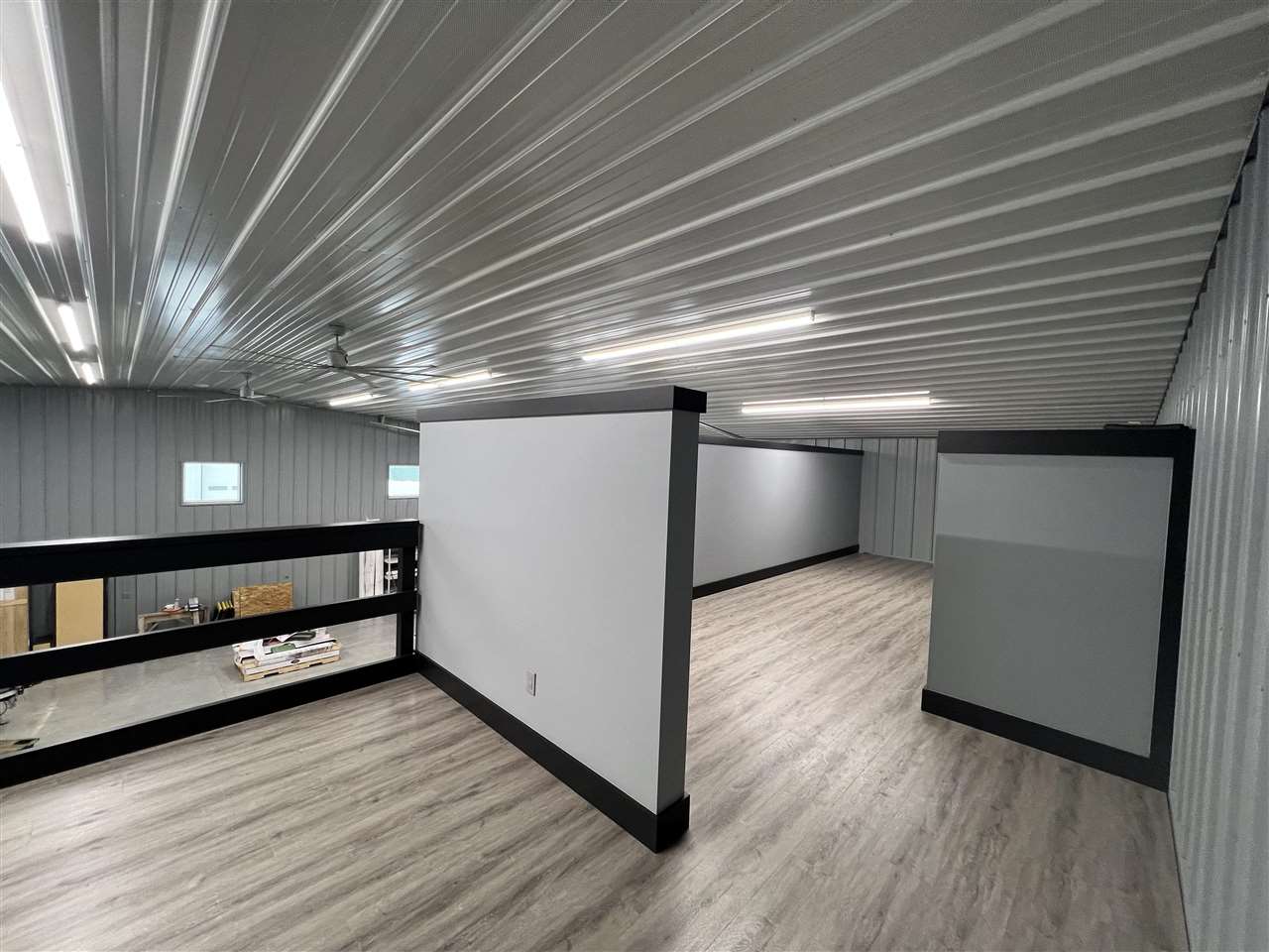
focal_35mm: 13
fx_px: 477
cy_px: 476
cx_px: 634
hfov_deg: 106.2
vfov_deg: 89.9
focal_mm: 1.57
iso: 160
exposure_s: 1/100
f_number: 1.8
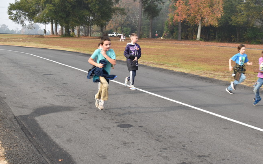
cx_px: 153
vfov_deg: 22.1
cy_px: 100
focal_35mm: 59
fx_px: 420
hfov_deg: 34.7
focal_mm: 31
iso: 100
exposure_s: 1/125
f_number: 7.1
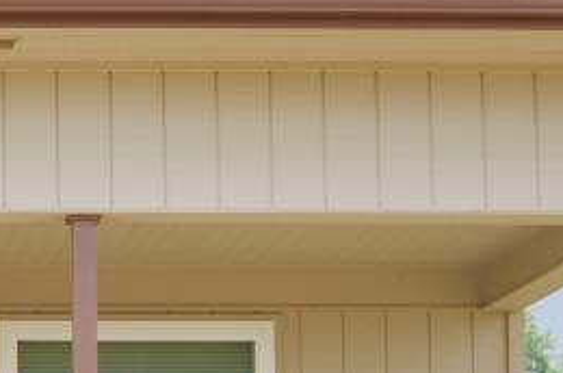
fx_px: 2291
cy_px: 647
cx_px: -323
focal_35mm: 147
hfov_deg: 13.1
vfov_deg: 8.9
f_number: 8
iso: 100
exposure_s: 1/125
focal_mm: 17
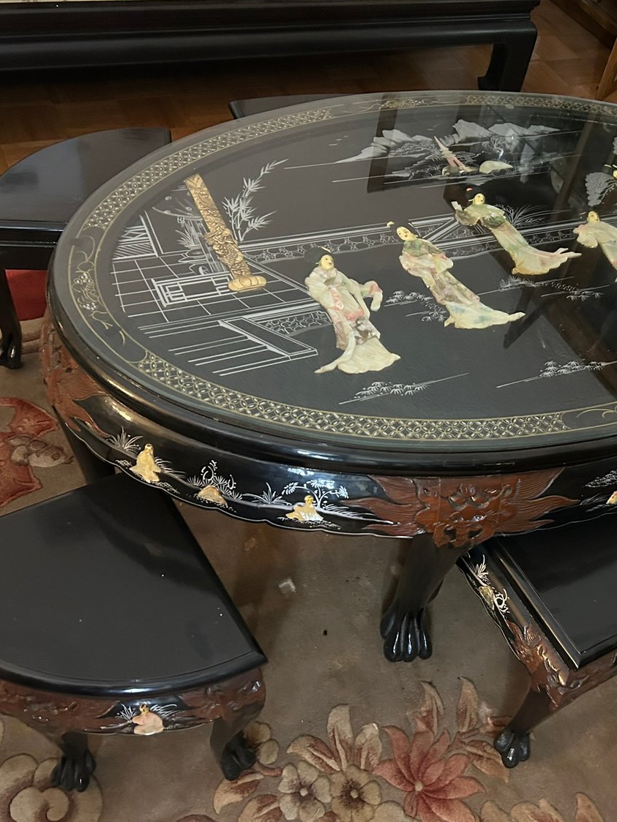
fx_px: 832
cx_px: 401
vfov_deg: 52.6
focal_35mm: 35
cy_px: 408
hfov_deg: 40.3
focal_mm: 5.7
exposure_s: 1/30
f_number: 1.5
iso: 640
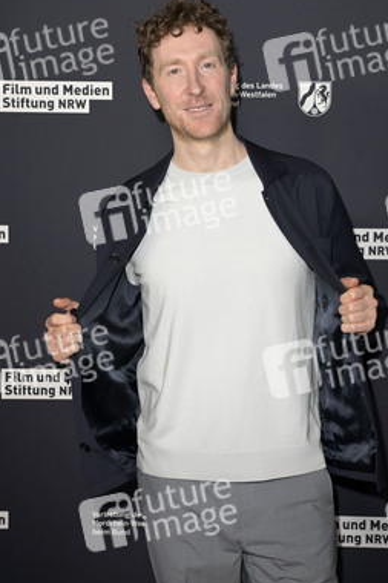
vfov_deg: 32.9
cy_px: 285
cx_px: 202
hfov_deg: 22.2
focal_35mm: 61
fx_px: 987
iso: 1000
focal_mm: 58
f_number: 5
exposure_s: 1/250
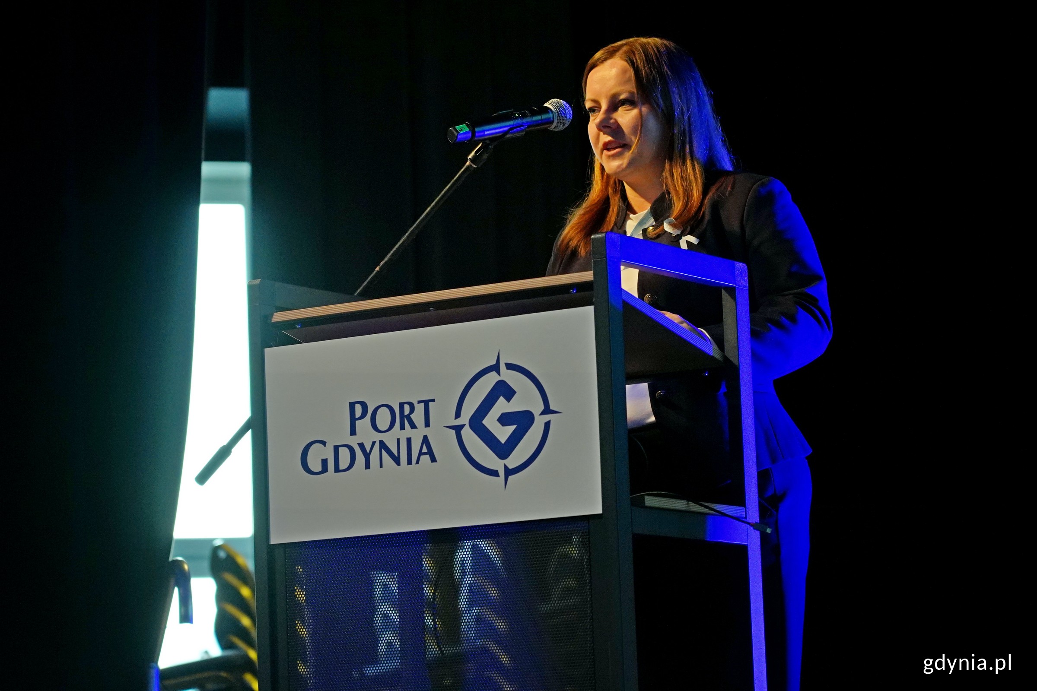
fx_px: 3024
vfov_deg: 13.0
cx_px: 518
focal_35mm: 105
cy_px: 346
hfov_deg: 19.5
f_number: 4.5
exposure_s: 1/160
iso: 3200
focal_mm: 105
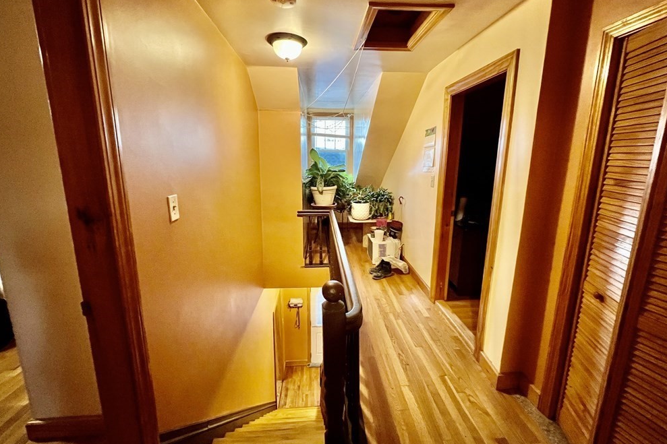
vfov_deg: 81.1
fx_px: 259
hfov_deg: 104.3
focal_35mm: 14
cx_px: 339
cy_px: 210
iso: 800
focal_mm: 1.57
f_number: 1.8
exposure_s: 1/60
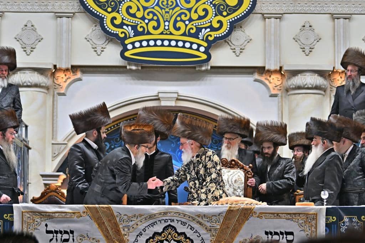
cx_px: 182
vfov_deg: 10.8
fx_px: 1288
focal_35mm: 127
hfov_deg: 16.1
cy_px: 122
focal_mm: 85
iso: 500
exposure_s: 1/640
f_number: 2.8
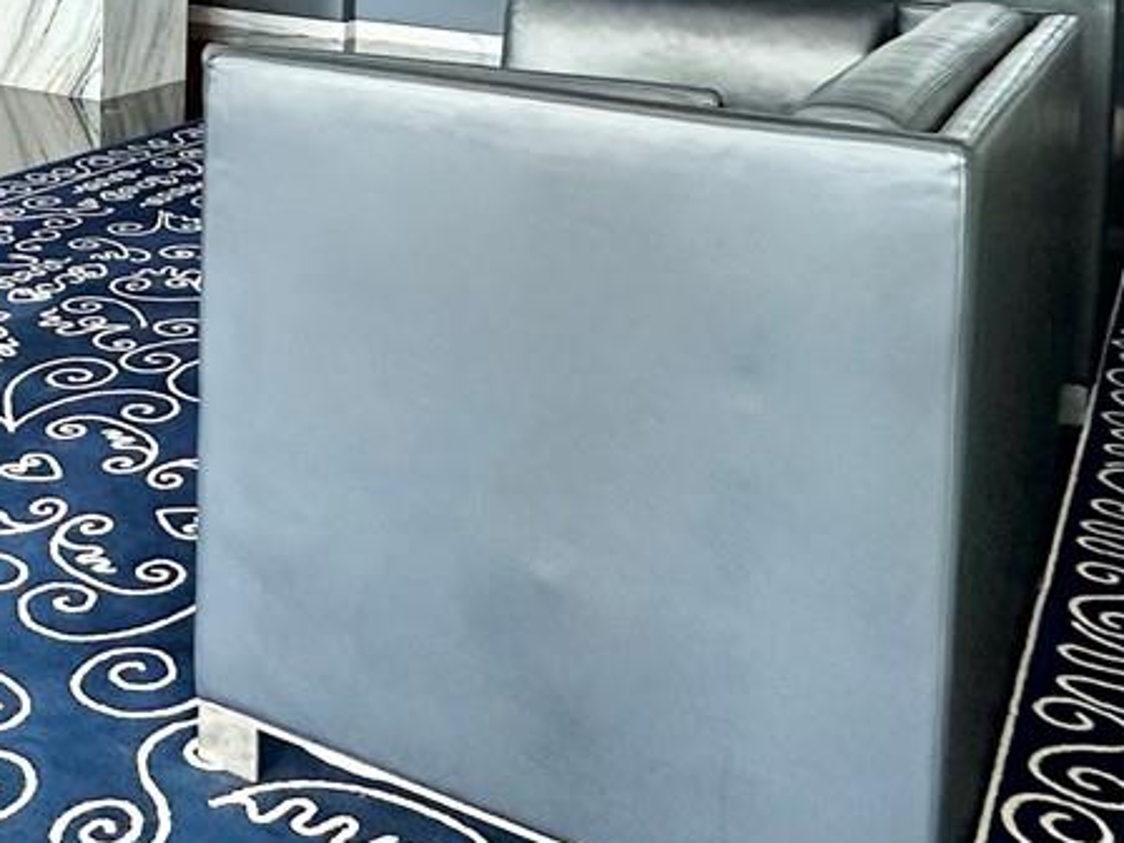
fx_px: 1624
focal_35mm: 50
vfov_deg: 26.4
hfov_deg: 36.0
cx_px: 128
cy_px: -128
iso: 320
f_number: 2.2
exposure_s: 1/60
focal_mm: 2.22
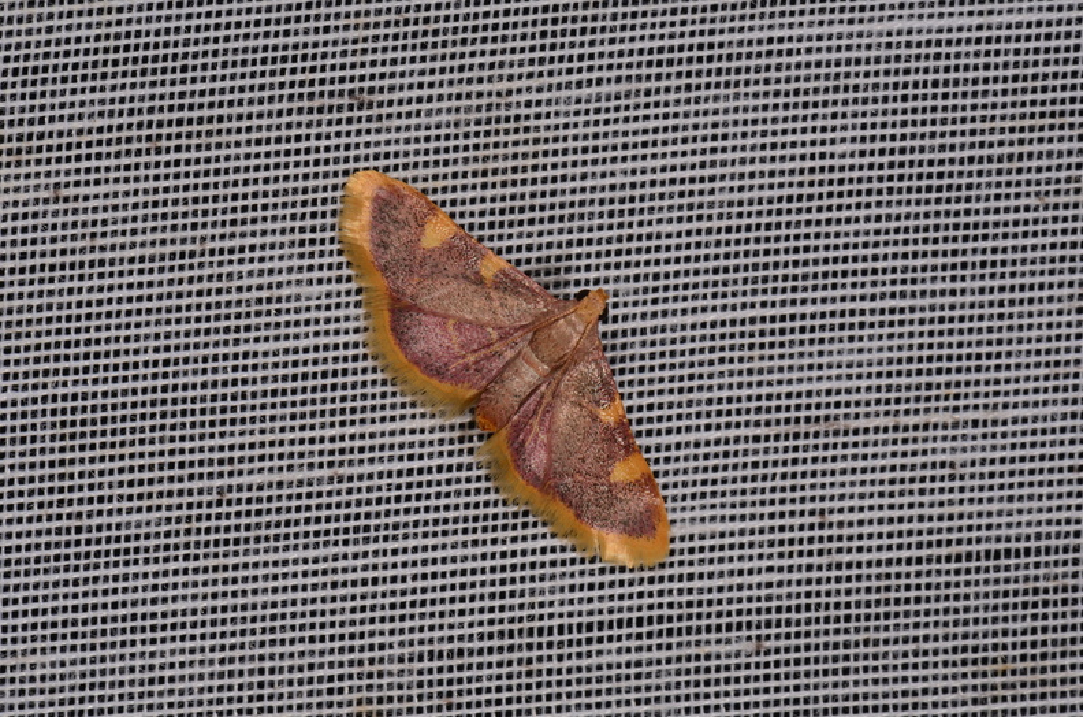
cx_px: 542
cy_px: 358
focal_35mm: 128
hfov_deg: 16.1
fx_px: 3826
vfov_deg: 10.7
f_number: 22
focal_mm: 85
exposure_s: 1/60
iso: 100
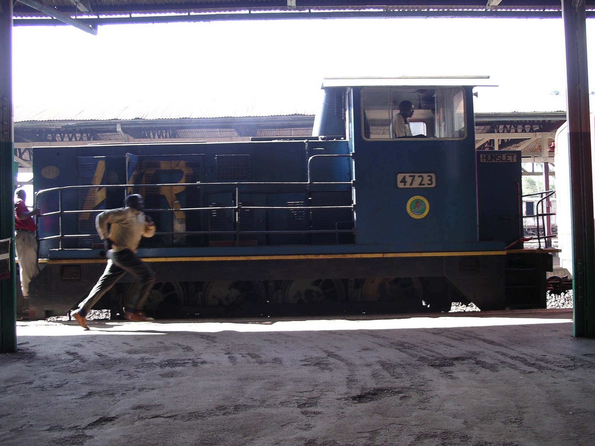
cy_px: 225
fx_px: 653
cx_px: 298
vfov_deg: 37.7
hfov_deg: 49.0
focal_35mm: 38
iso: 64
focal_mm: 7.8
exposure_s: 1/100
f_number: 2.8
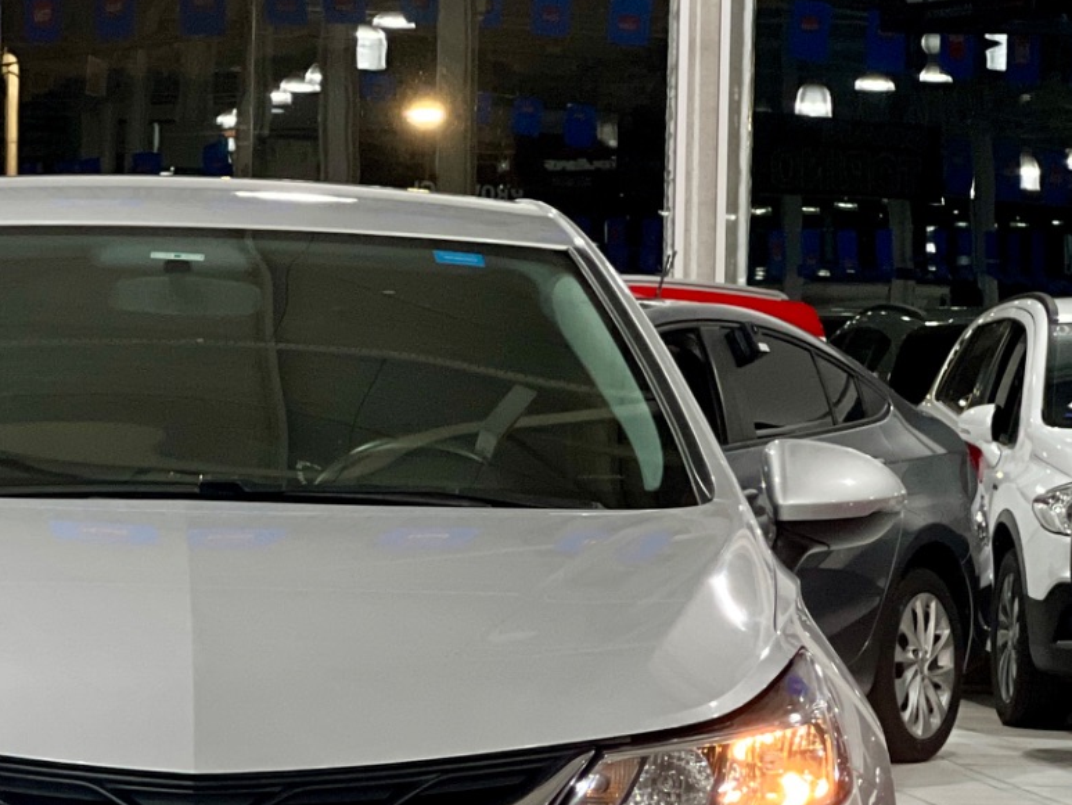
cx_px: 197
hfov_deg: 10.3
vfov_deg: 7.8
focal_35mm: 191
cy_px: 678
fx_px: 5917
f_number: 2.8
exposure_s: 1/40
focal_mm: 9
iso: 320
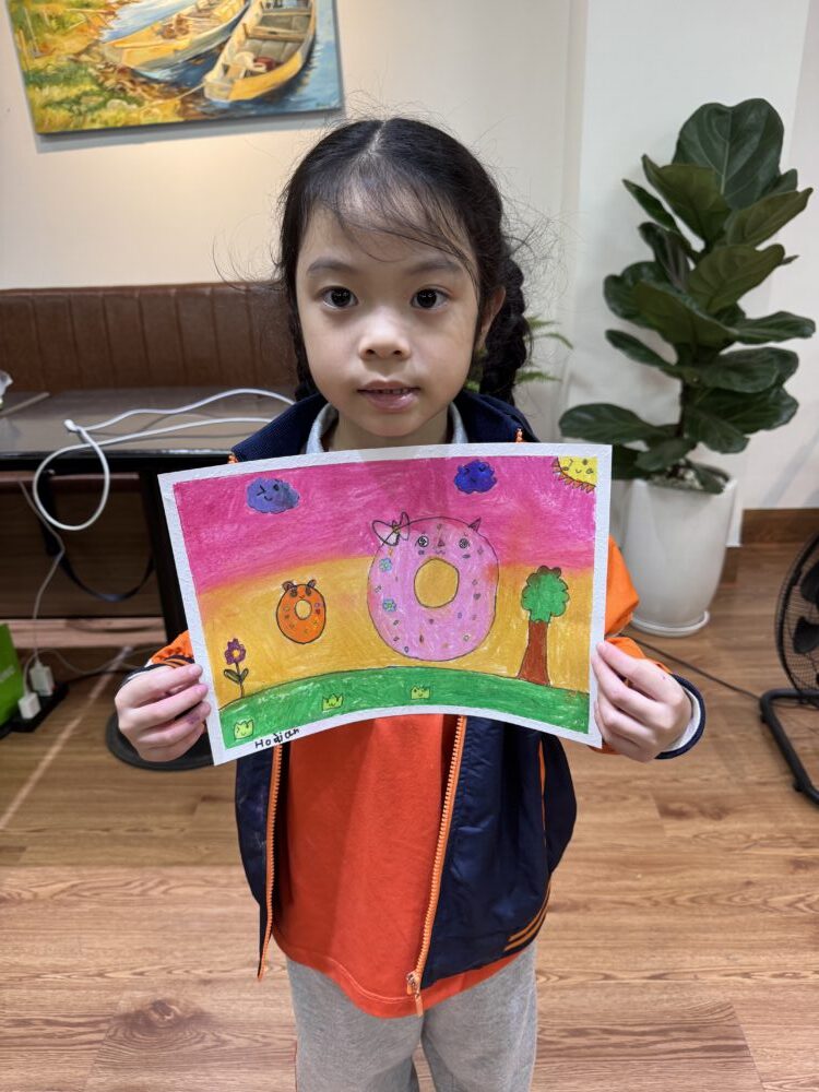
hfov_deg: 56.8
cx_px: 410
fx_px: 757
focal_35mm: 24
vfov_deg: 71.6
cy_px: 546
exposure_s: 1/121
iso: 160
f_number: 1.78
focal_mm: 6.76
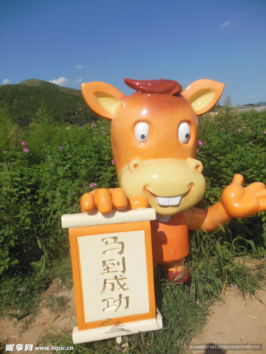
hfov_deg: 54.9
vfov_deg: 69.4
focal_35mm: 25
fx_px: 256
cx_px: 133
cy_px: 177
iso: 125
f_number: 6.4
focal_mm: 4.5
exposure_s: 1/800
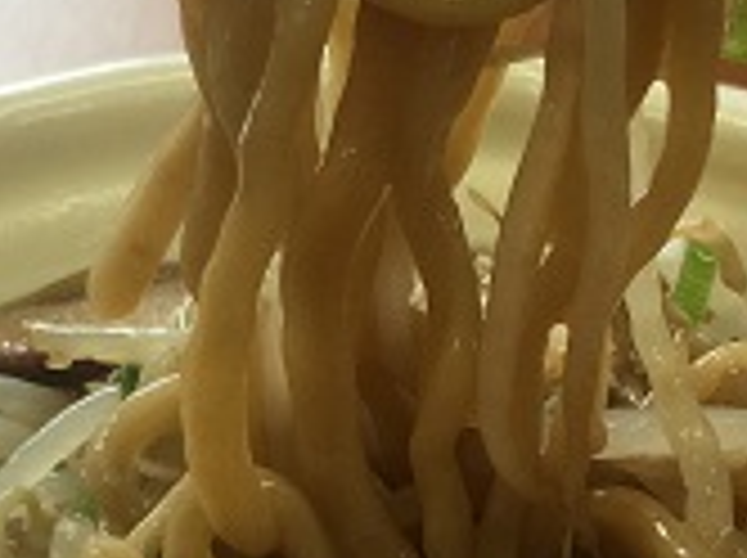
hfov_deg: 18.7
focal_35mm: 105
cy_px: 549
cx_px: 477
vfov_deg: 13.9
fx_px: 2263
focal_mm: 4.15
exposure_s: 1/120
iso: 40
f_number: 2.2
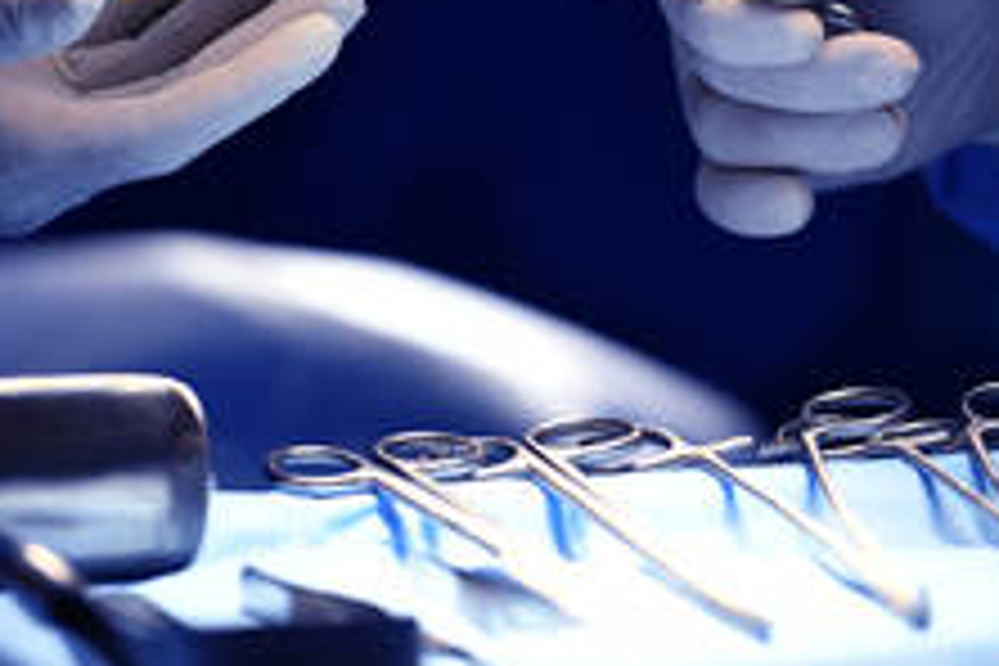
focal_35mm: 406
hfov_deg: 5.1
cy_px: 140
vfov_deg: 3.4
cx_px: 634
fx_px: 11266
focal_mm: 200
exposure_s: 1/320
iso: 160
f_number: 2.8
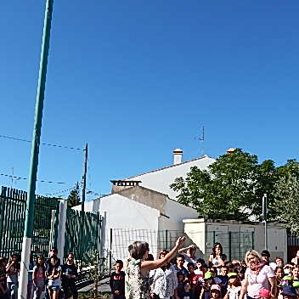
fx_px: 362
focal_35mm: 37
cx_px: 129
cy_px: 182
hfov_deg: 44.8
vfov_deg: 44.7
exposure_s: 1/500
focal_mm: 4
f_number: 6
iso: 125
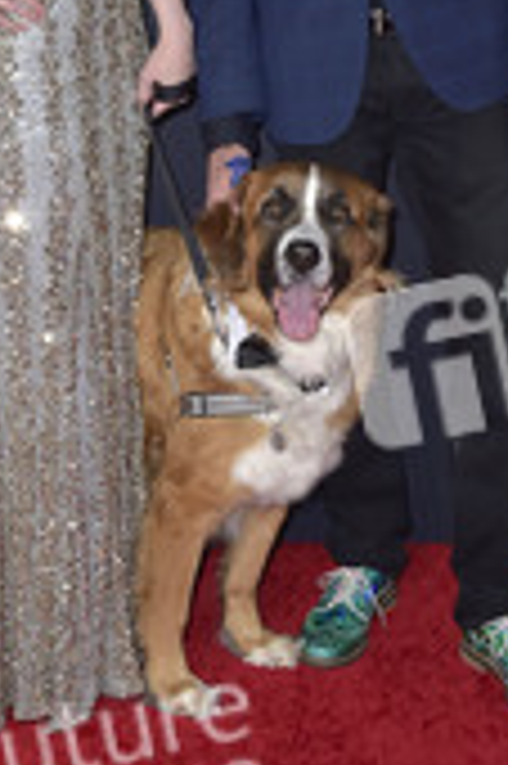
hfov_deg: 12.9
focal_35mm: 106
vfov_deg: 19.0
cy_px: 117
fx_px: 2248
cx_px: 169
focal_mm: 45
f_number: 7.1
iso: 320
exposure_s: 1/250
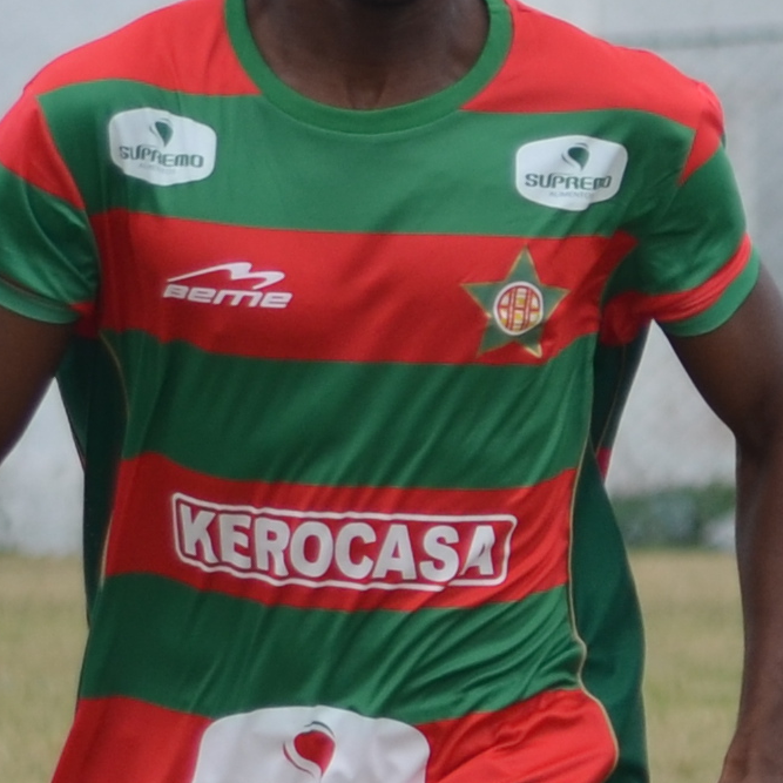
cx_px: 1318
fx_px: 23569
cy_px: 750
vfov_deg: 1.9
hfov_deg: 1.9
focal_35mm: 921
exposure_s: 1/800
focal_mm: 98
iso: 160
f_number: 4.5
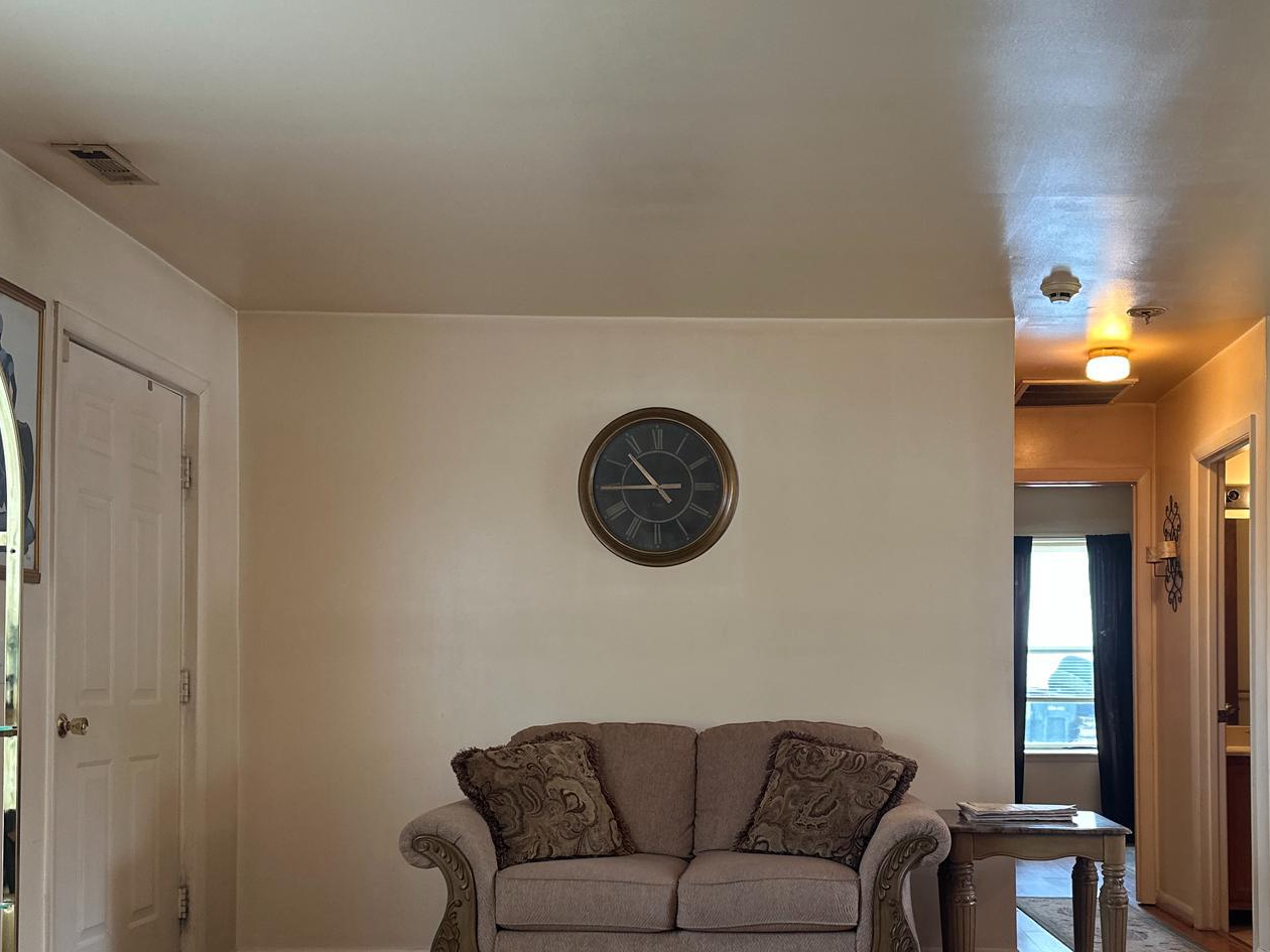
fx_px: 1431
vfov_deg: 36.4
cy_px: 646
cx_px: 792
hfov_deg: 47.4
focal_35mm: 39
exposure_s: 1/60
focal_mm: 6.86
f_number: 1.78
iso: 160
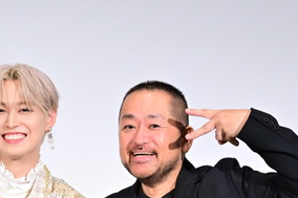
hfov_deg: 11.7
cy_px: 331
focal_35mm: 176
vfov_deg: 7.6
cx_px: 80
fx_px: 1456
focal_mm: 50
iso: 3200
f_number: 5.6
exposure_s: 1/200
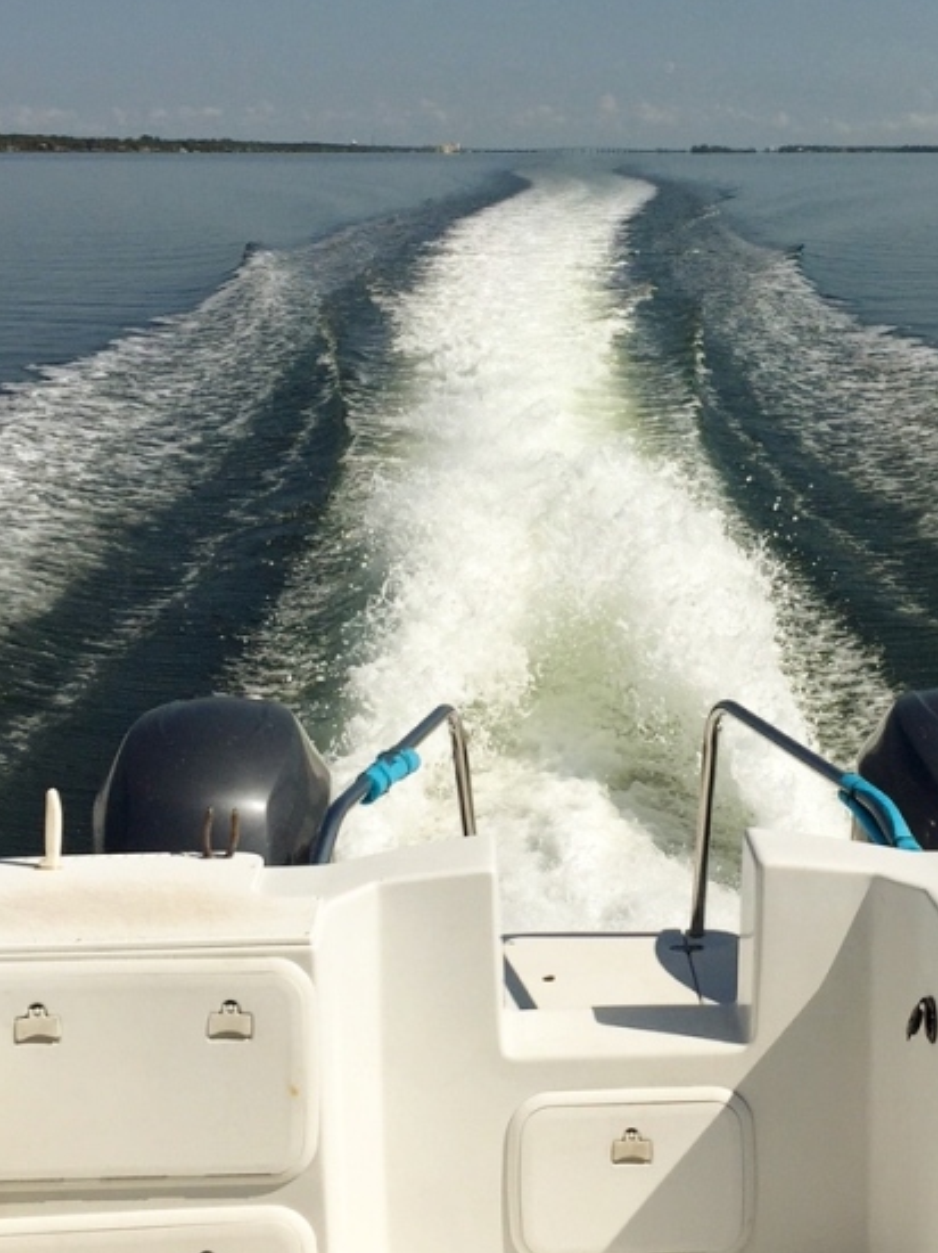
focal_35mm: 54
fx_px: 1953
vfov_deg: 35.5
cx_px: 610
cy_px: 535
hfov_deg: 26.9
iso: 32
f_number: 2.2
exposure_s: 1/6623
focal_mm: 4.15
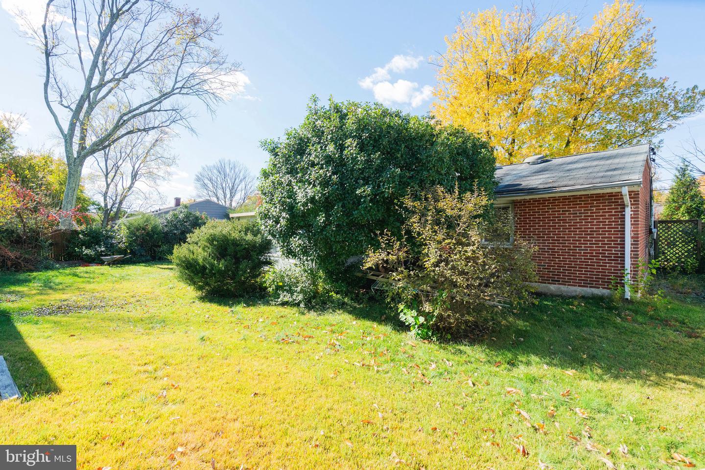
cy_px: 235
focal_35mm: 16
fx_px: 313
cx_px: 352
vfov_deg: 73.7
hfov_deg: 96.7
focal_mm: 16
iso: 1250
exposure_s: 1/800
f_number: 8
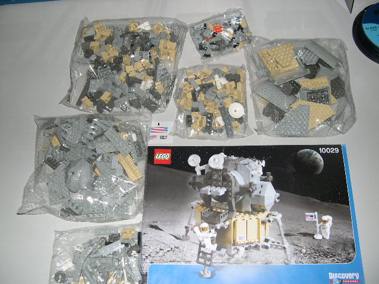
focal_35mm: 38
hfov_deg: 49.0
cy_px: 142
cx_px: 190
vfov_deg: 37.7
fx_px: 416
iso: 100
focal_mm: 8
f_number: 2.8
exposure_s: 1/60
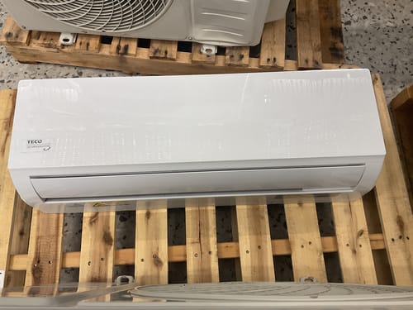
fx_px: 346
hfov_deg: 61.7
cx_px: 206
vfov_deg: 48.2
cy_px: 155
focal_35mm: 29
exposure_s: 1/50
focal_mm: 3
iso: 40
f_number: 1.8
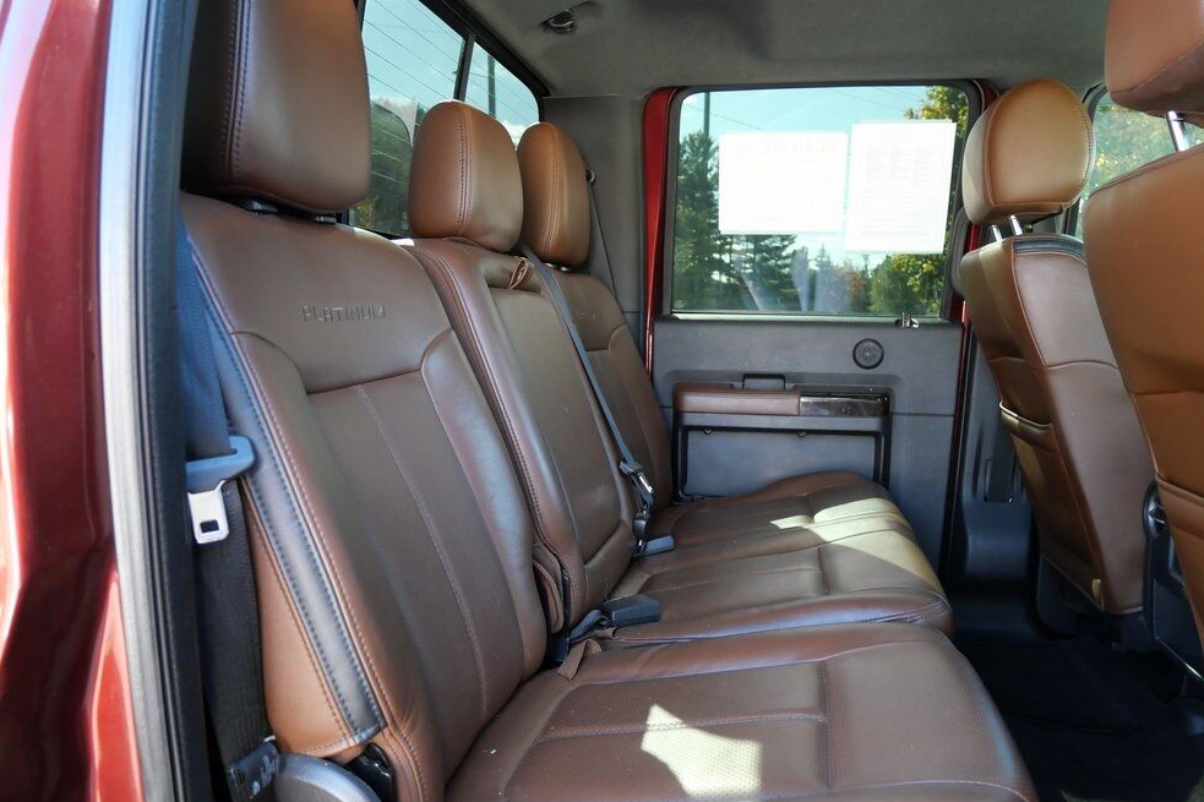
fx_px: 869
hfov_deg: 69.4
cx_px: 610
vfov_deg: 49.4
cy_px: 454
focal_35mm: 26
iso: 1250
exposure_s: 1/125
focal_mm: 12
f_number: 3.5
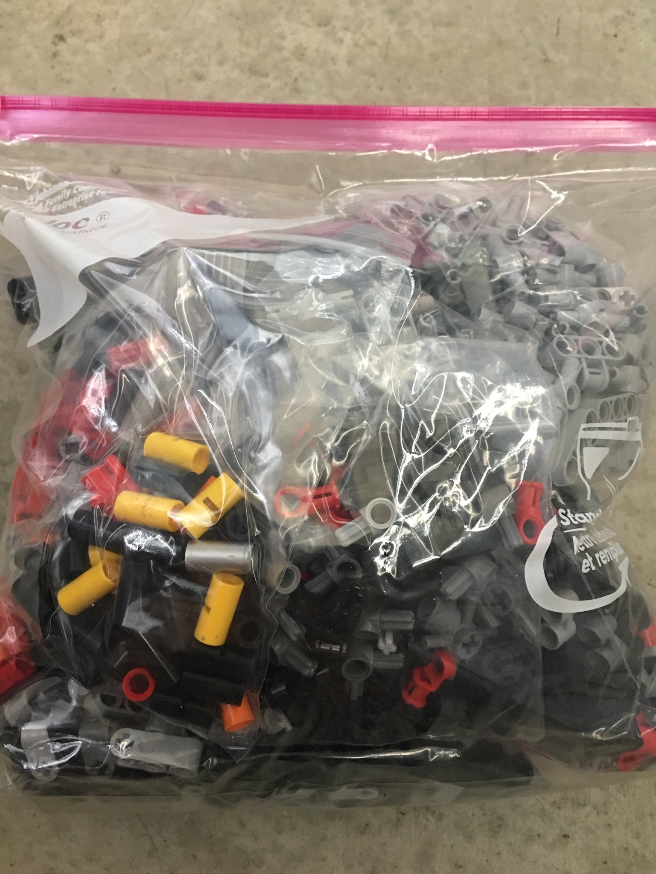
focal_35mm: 29
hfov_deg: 48.2
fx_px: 733
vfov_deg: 61.7
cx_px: 328
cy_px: 437
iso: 80
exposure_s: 1/10
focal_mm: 4.15
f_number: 2.2
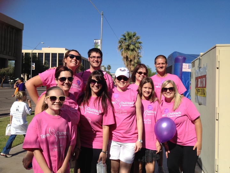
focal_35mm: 35
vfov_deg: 40.7
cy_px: 86
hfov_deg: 52.6
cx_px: 115
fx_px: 233
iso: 50
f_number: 2.4
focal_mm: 4.28
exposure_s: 1/2208
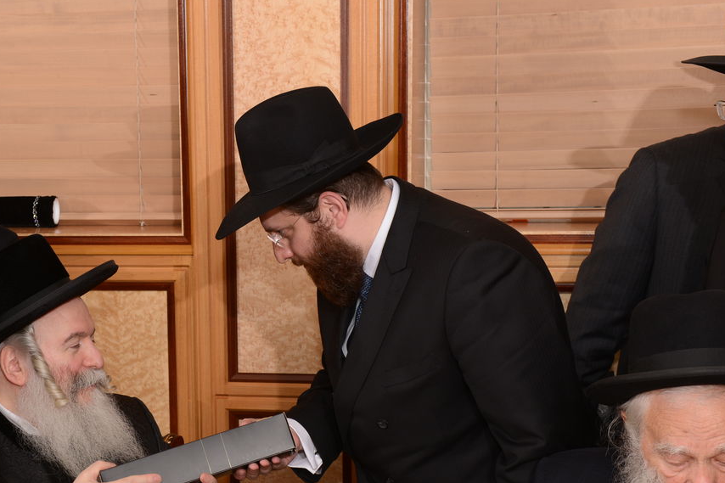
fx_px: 1651
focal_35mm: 82
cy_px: 350
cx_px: 174
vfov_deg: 16.6
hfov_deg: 24.5
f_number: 6.3
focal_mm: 50
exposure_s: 1/160
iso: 400
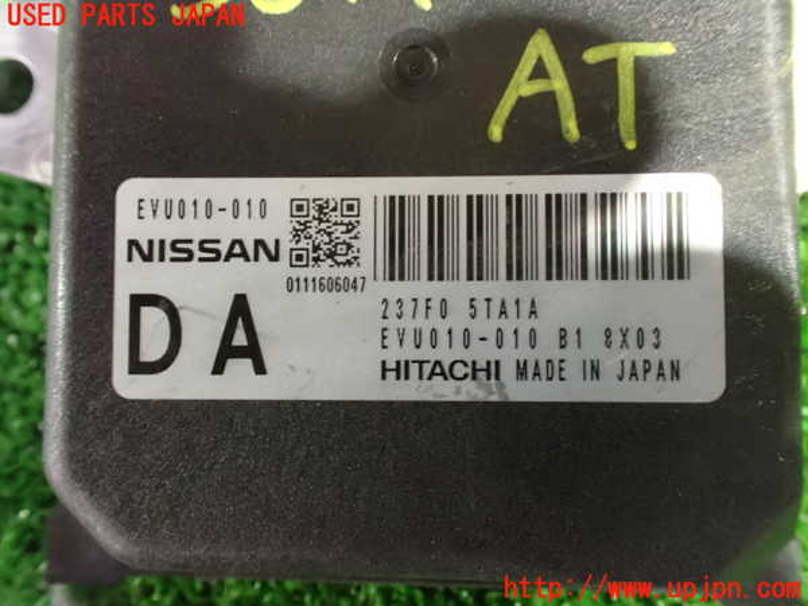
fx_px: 700
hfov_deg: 60.0
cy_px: 303
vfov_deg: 46.8
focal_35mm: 30
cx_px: 404
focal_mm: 5.4
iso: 1600
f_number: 2.3
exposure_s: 1/20
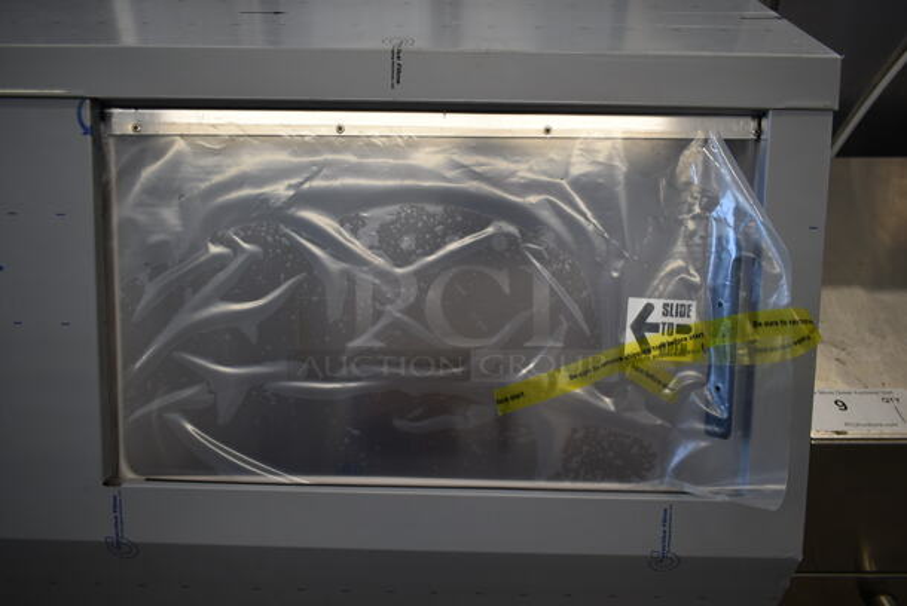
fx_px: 681
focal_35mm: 27
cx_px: 454
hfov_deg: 67.3
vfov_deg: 48.0
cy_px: 303
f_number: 3.5
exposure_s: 1/30
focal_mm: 18
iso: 125
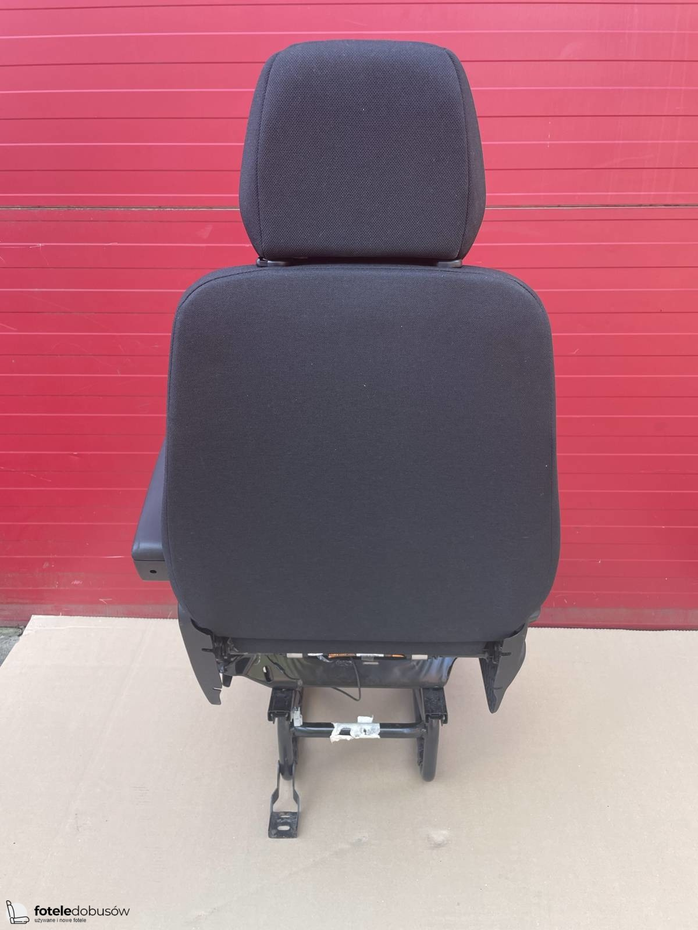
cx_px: 349
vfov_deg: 67.3
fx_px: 699
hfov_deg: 53.1
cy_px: 465
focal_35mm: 26
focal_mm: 4.2
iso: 40
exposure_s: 1/121
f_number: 1.6
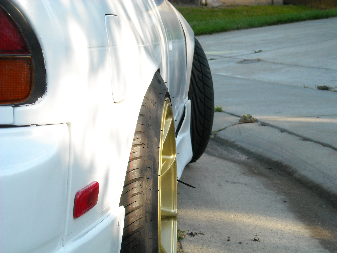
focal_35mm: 105
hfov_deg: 18.7
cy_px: 126
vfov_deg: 14.1
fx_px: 1022
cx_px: 168
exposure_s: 1/250
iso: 208
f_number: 4.7
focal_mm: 17.1
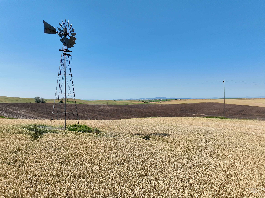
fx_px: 184
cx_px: 132
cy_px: 99
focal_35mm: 24
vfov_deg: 56.8
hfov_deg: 71.6
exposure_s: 1/1600
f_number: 2.8
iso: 100
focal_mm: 12.29
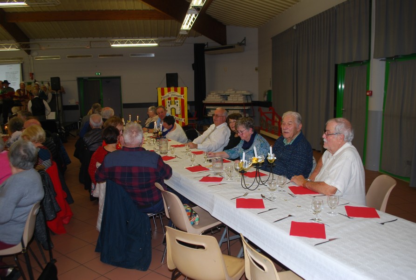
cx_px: 208
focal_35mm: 27
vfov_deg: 48.2
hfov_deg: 67.3
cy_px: 140
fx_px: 313
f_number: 3.5
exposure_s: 1/60
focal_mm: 18
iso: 200
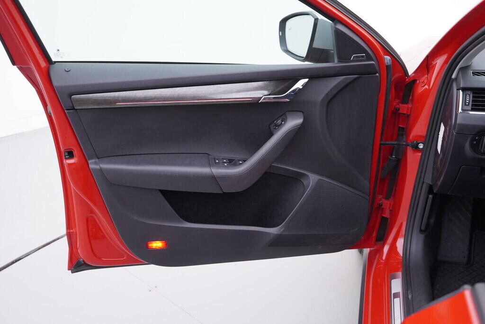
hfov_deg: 53.1
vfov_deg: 36.9
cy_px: 162
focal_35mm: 36
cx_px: 242
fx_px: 485
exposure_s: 1/40
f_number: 3.2
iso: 125
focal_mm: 24
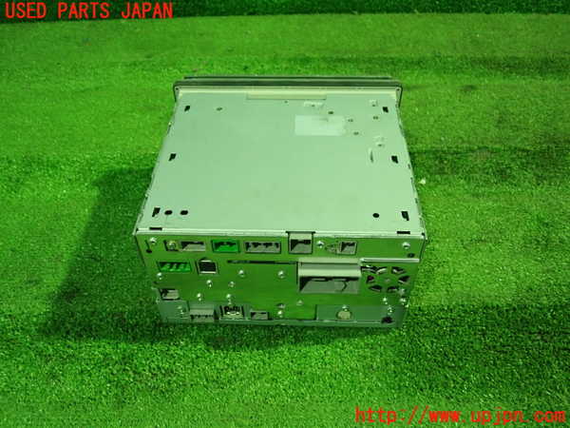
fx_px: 494
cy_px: 214
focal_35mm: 30
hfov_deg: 60.0
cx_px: 285
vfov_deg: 46.8
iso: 800
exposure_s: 1/40
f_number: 2.3
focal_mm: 5.5
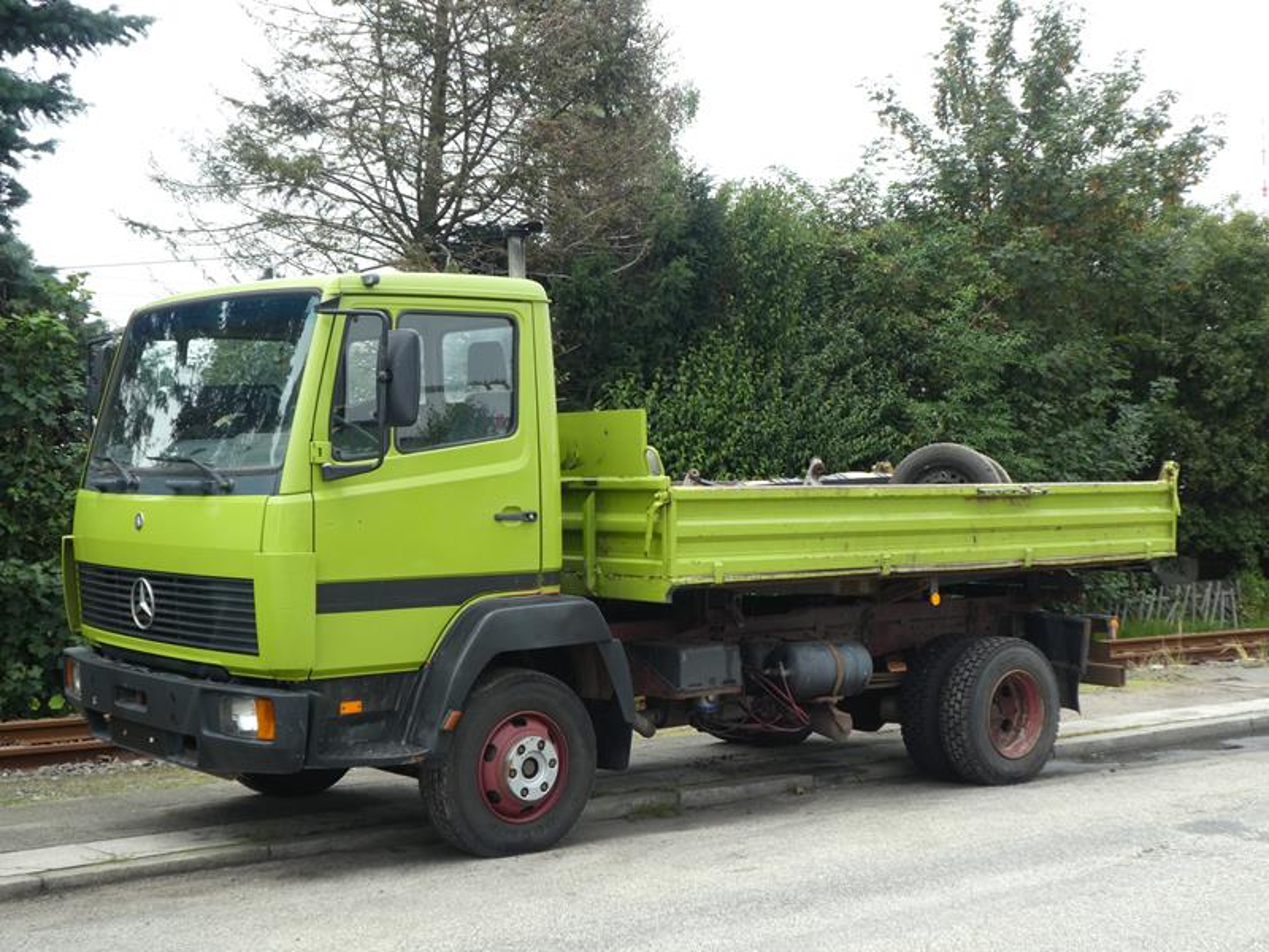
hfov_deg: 40.4
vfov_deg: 30.9
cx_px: 634
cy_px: 476
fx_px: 1723
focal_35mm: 47
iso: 125
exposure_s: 1/80
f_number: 4
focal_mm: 8.4
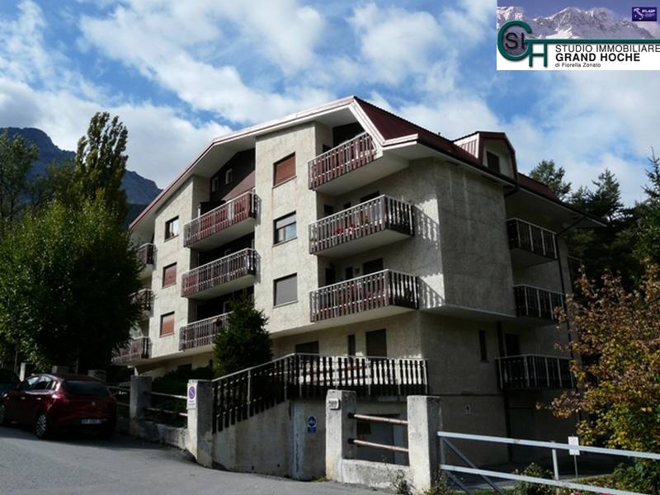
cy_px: 248
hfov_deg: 56.8
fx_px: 610
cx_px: 330
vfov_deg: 44.2
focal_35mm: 32
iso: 100
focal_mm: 4.6
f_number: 6.3
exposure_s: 1/400
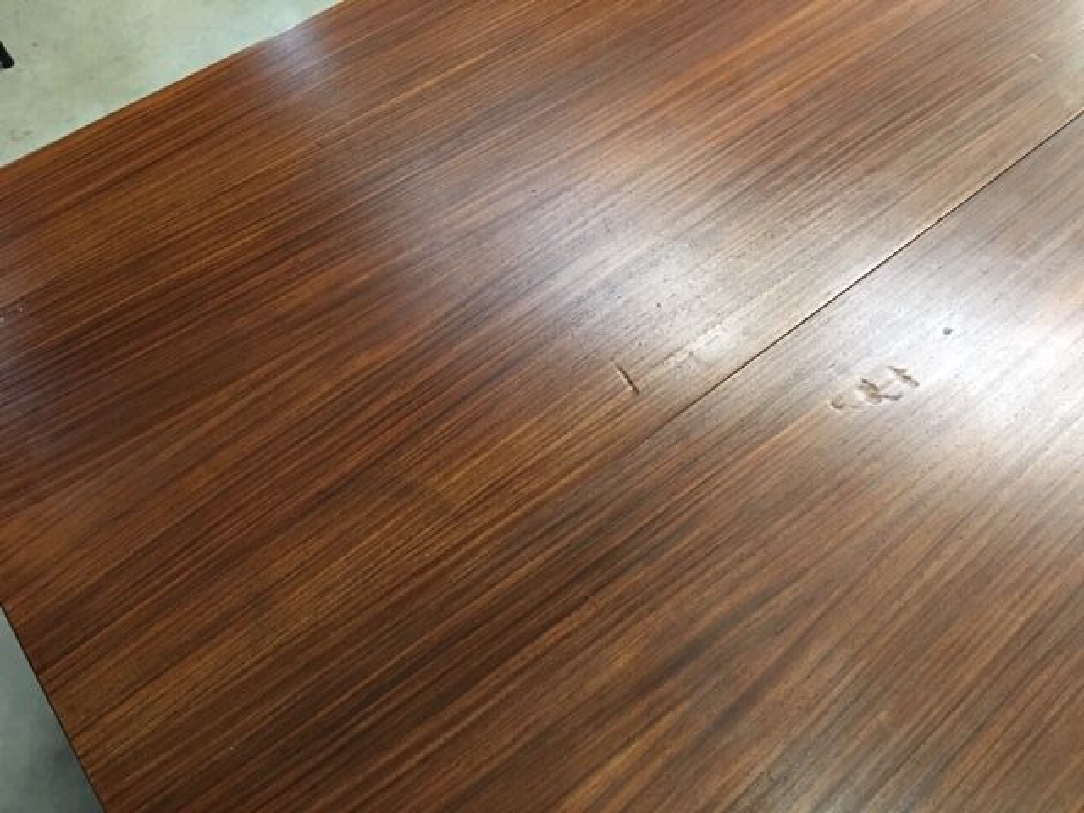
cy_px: 406
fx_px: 908
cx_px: 542
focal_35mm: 29
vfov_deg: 48.2
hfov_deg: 61.7
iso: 125
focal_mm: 4.15
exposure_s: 1/8
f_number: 2.2
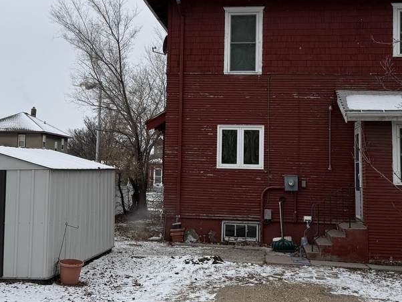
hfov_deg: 37.5
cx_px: 203
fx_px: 593
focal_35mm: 51
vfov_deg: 28.5
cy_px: 119
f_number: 1.78
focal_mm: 6.76
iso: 80
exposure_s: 1/405
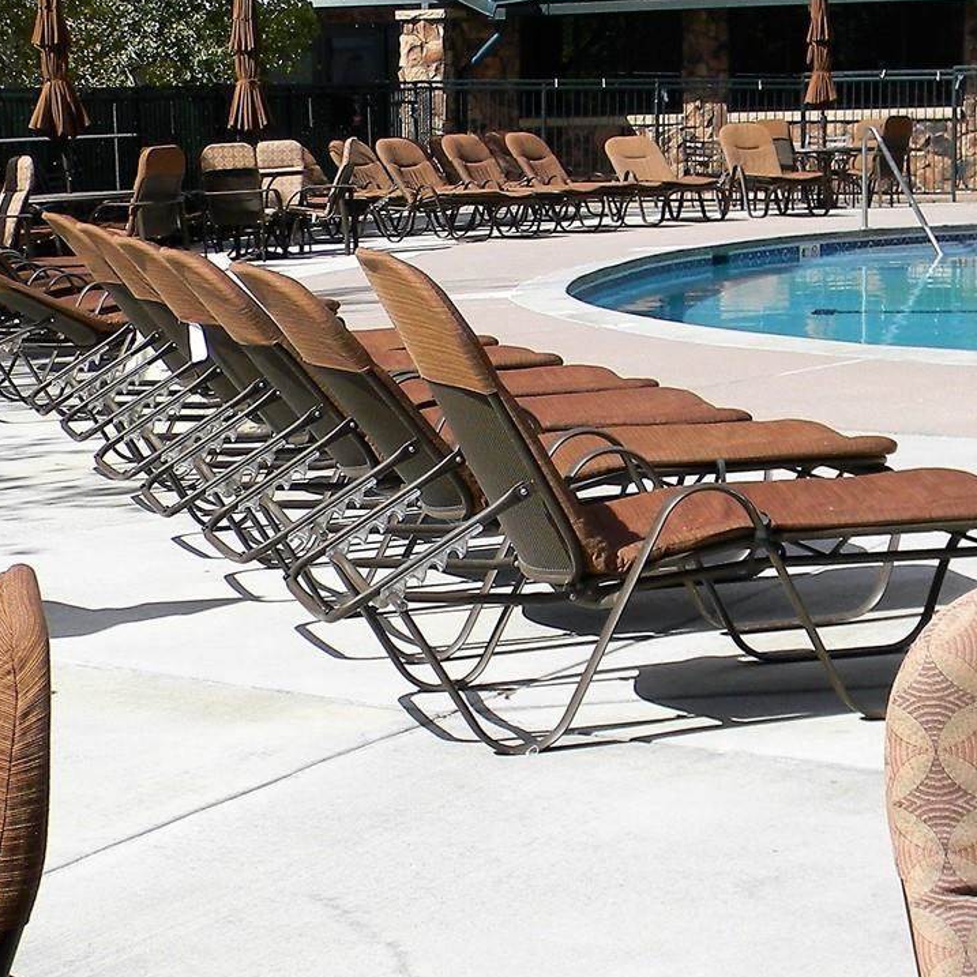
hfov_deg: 24.0
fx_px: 2267
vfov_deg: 24.2
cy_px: 299
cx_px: 225
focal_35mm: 71
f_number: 7.4
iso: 80
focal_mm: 6.4
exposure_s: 1/208
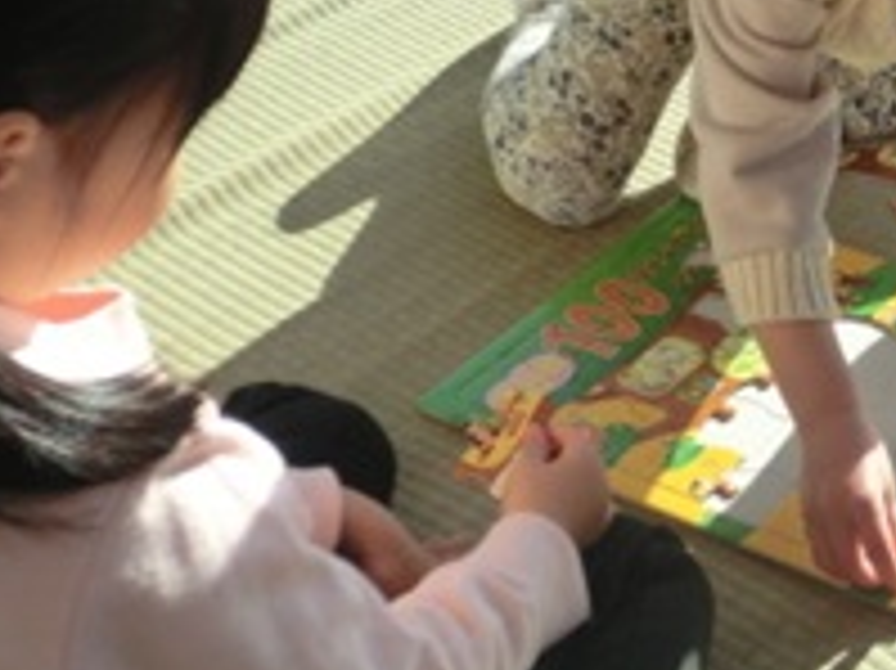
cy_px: 135
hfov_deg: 25.7
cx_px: 887
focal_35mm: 72
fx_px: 1863
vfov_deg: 20.2
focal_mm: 5
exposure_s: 1/640
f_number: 3
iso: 100
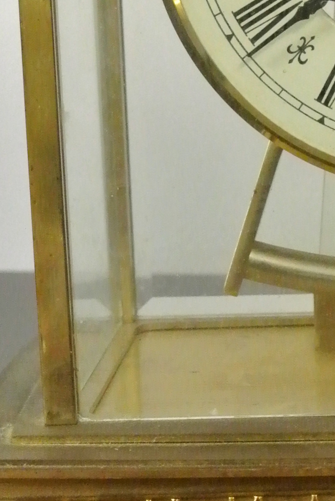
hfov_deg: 9.0
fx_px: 2101
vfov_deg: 13.5
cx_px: 453
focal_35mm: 151
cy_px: 131
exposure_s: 1/30
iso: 3200
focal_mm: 17.5
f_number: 4.5
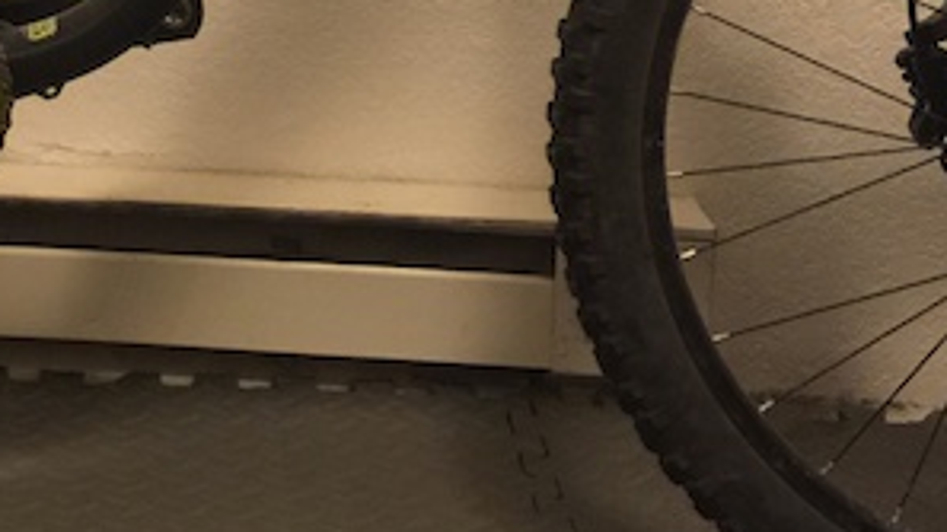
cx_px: 35
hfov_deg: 24.1
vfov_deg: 13.4
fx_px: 2134
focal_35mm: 85
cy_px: -255
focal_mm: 4.15
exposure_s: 1/4
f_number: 2.2
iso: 64
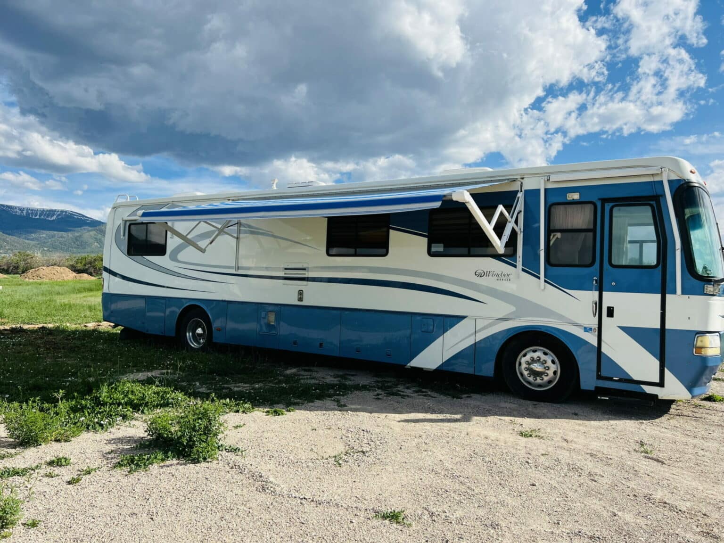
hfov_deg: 67.3
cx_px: 362
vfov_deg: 53.1
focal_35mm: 26
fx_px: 544
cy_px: 272
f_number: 1.5
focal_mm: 5.7
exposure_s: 1/4274
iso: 50
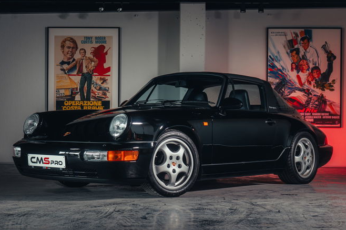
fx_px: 672
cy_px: 118
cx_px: 174
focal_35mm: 70
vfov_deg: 19.4
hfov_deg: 28.9
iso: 400
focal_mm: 60
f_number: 7.1
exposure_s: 1.6
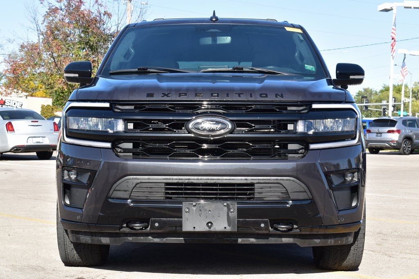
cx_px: 210
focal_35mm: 72
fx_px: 838
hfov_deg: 28.1
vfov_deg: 18.9
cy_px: 140
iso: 400
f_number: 10
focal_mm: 48
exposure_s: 1/250
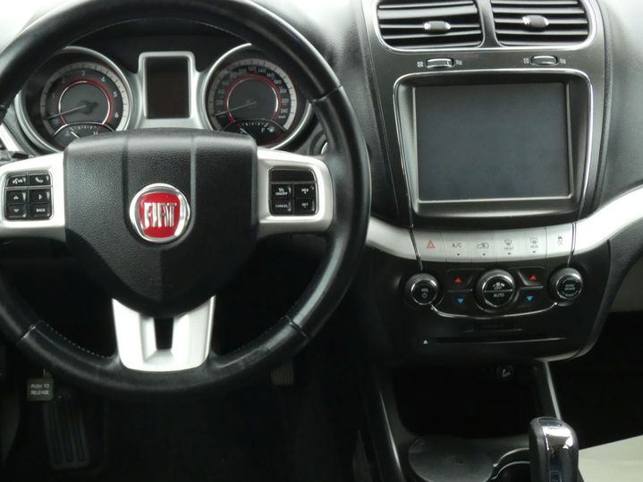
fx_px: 873
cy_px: 218
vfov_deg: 30.9
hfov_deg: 39.9
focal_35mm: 47
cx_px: 207
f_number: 5.6
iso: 400
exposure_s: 1/80
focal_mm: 6
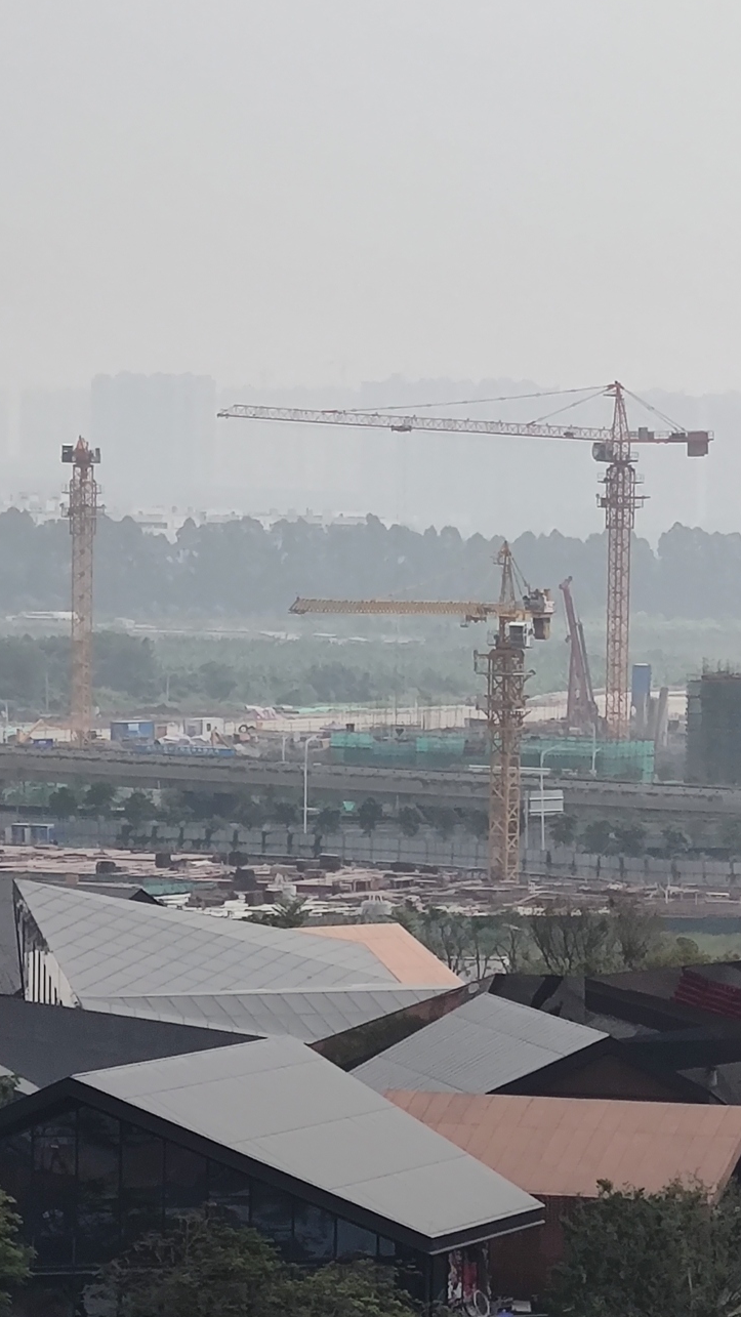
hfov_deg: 6.1
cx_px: 776
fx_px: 6950
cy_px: 968
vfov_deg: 10.8
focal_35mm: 199
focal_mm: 8.16
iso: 50
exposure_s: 1/2530
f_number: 2
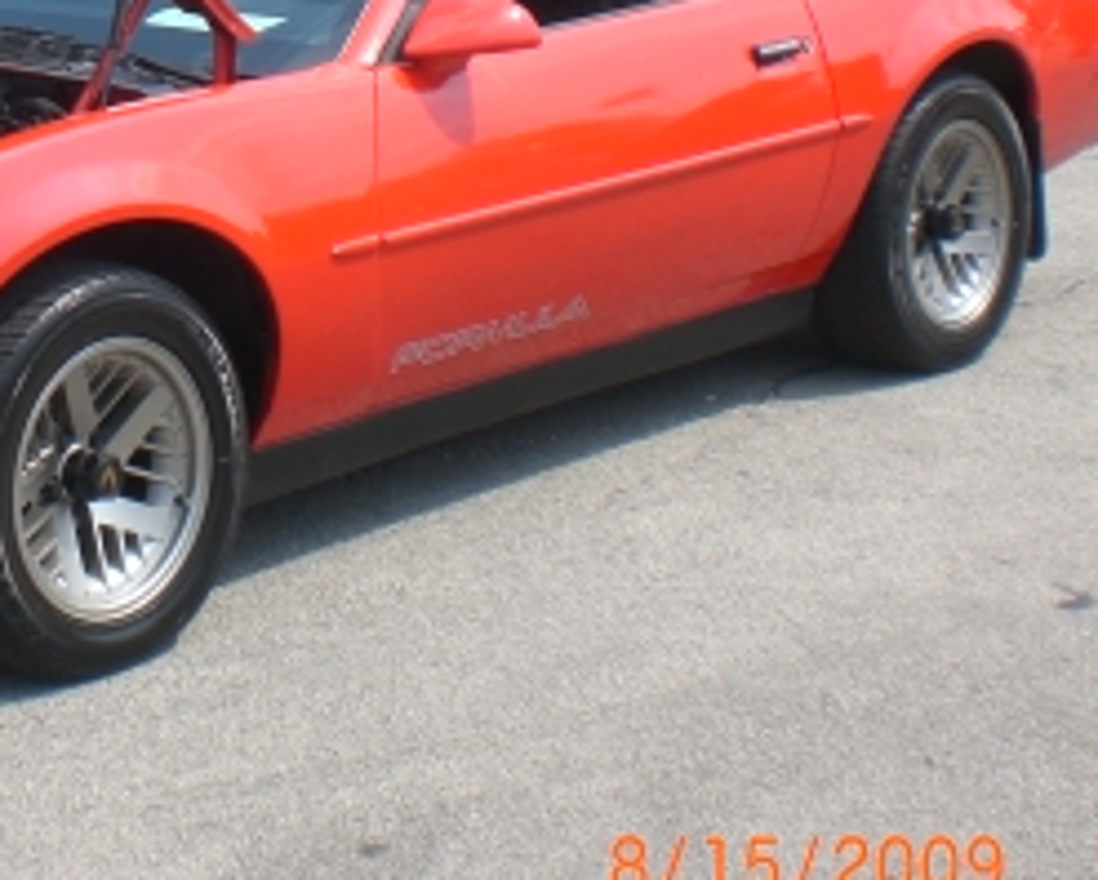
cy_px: 18
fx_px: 3122
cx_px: 111
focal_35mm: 96
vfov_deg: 15.8
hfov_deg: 19.6
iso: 50
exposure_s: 1/400
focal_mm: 6.3
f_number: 4.4
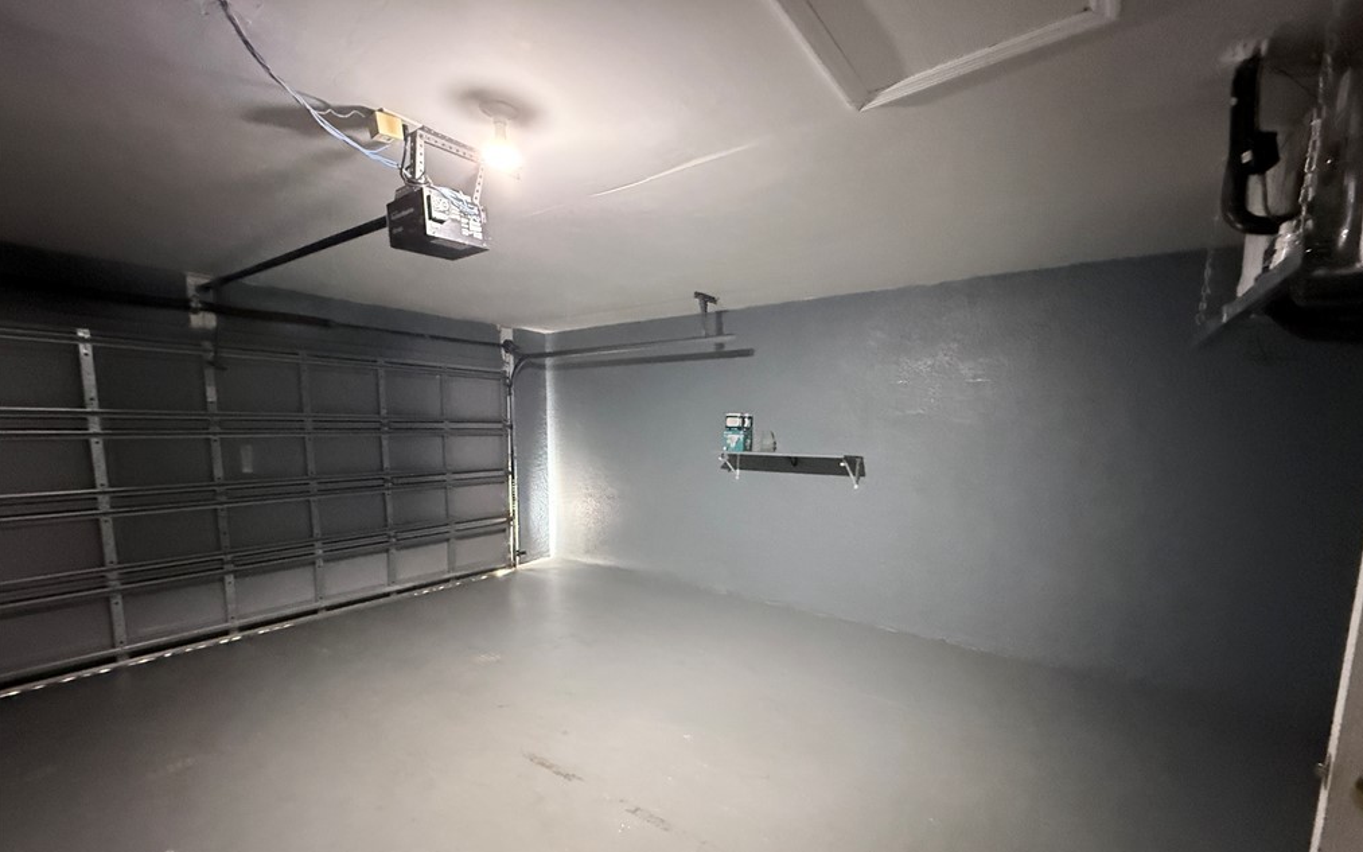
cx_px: 684
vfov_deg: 74.2
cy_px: 495
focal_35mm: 15
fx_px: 557
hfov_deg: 101.5
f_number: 2.2
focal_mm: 2.22
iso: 1600
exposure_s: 1/30
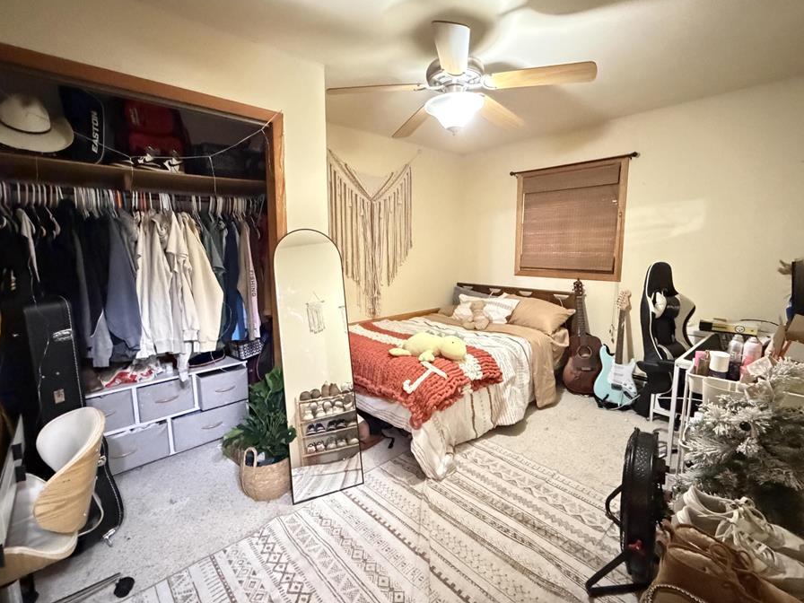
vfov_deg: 78.1
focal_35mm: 16
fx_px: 372
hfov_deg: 94.5
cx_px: 402
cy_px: 294
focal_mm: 2.22
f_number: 2.2
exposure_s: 1/30
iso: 3200
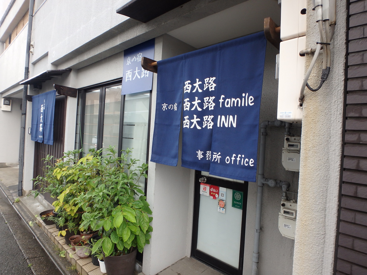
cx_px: 184
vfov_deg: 63.4
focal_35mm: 21
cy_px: 138
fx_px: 223
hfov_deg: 79.0
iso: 125
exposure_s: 1/80
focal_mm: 3.7
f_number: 3.5
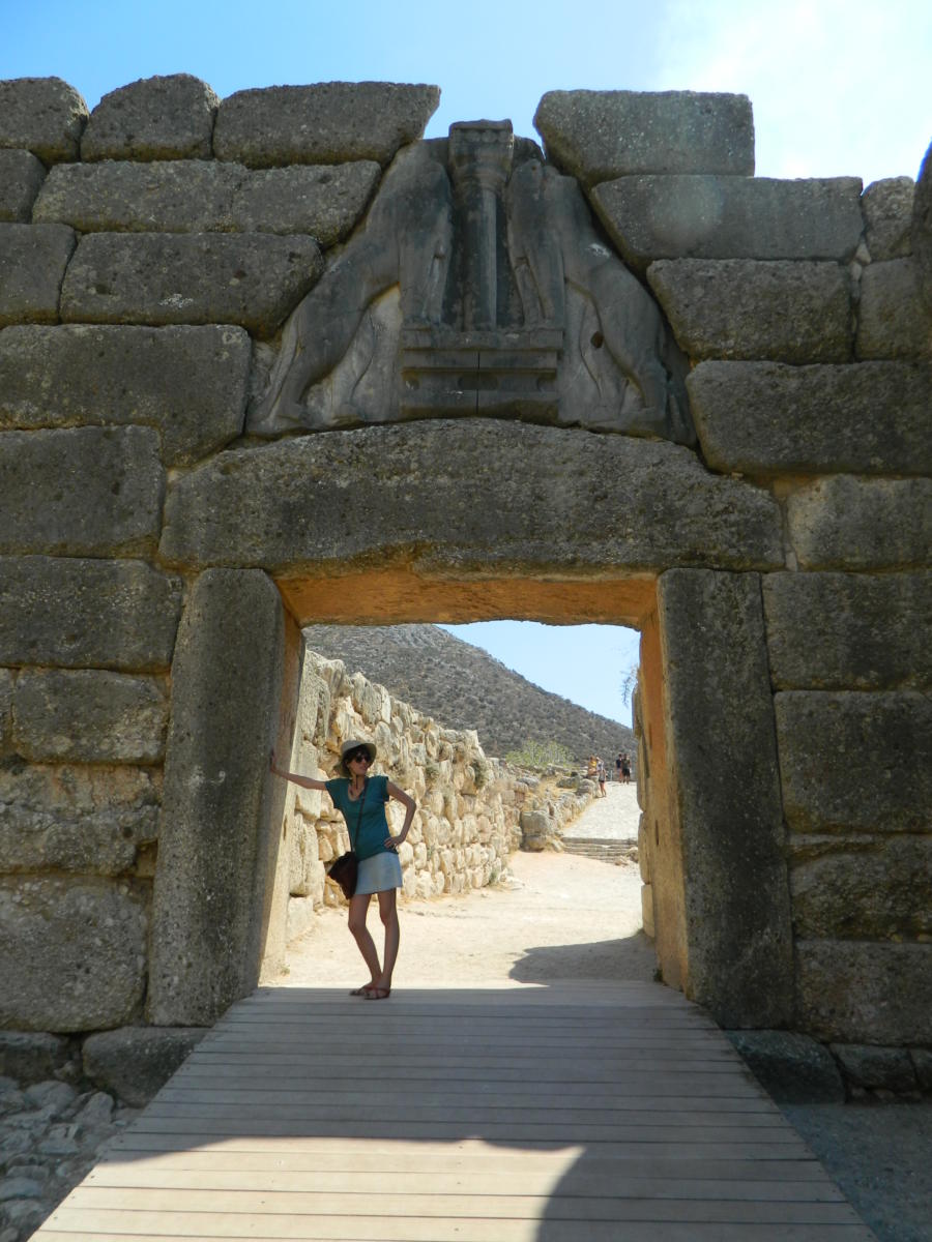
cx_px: 466
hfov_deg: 54.9
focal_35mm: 25
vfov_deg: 69.4
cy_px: 621
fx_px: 897
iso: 80
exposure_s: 1/800
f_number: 3.1
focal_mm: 4.5
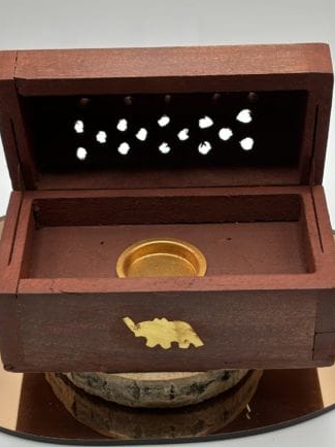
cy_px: 252
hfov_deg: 18.4
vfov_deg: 24.4
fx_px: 1033
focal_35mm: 80
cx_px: 168
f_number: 1.6
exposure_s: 1/188
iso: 32
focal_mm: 5.96
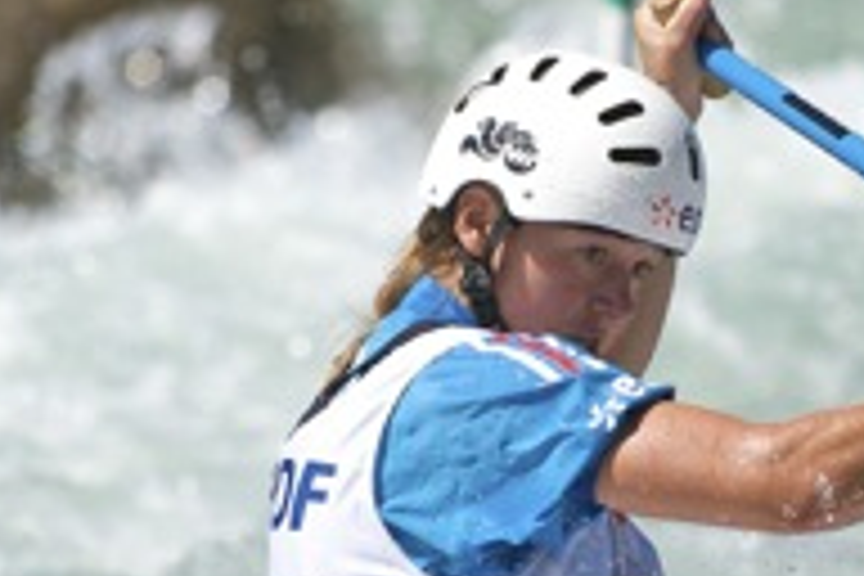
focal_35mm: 417
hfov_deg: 4.9
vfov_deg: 3.3
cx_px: 850
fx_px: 10007
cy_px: 520
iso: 200
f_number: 2.8
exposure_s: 1/5000
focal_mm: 200
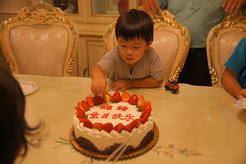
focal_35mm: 39
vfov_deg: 34.2
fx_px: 266
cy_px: 82
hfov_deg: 49.6
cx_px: 123
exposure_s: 1/50
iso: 500
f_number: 4
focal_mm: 26
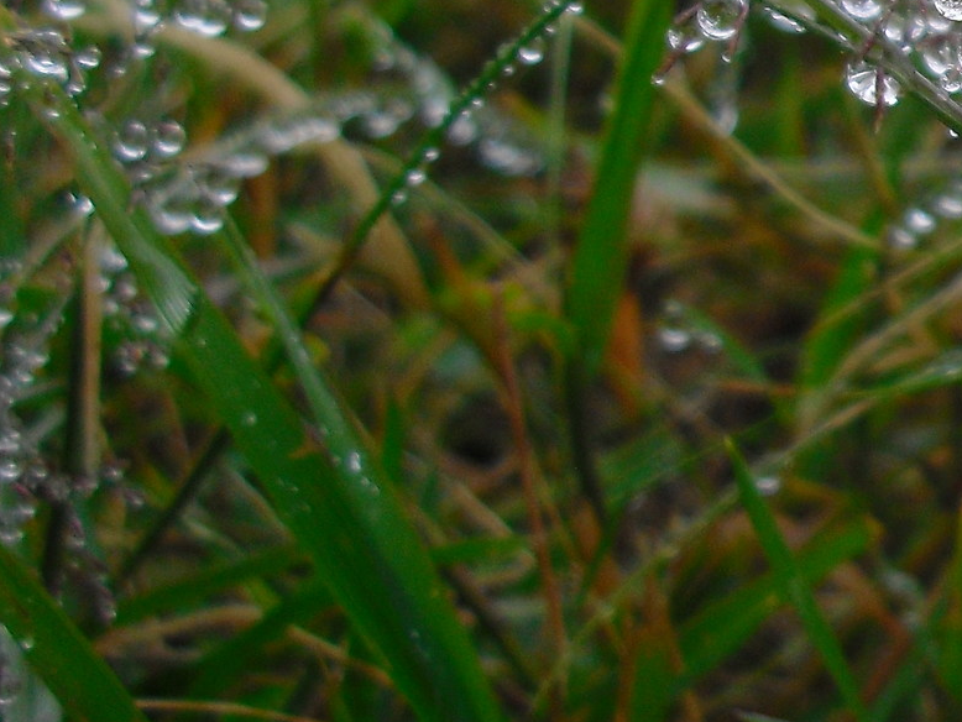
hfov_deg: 16.3
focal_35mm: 111
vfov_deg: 13.3
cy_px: 255
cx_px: 1402
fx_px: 3086
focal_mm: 6.3
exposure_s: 1/200
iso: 100
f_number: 3.1
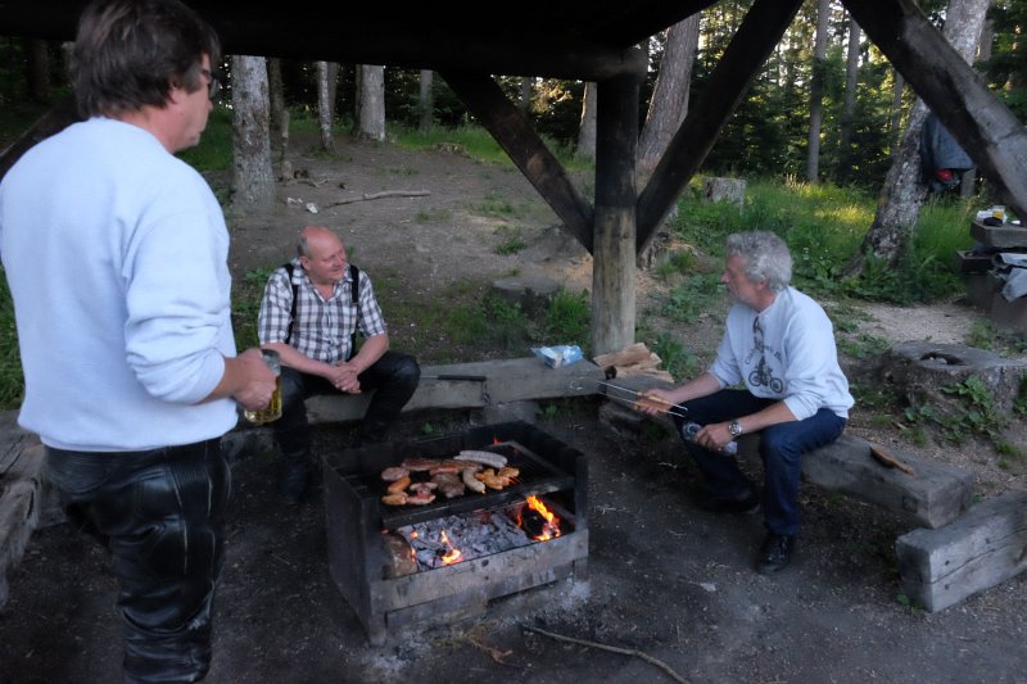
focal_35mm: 28
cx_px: 514
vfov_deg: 46.4
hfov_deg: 65.5
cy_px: 342
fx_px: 799
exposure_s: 1/450
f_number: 9
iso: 6400
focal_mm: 18.5
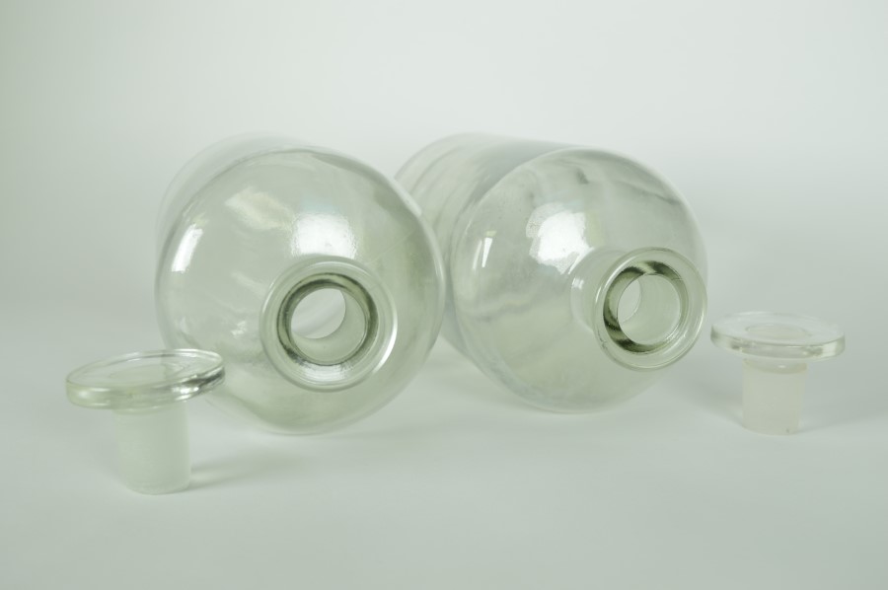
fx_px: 1257
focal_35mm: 51
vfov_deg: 26.4
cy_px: 295
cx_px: 444
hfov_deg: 38.9
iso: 100
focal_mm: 34
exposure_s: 1/160
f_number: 6.3
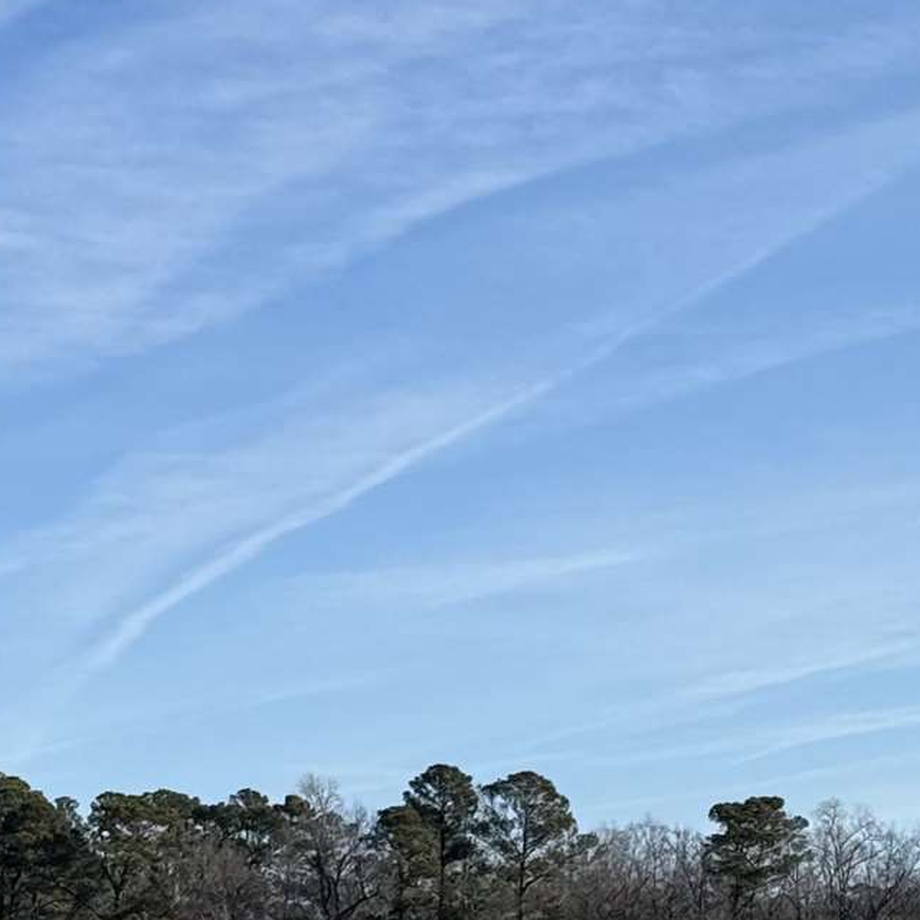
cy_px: 1255
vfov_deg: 11.1
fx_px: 4601
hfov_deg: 11.4
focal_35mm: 153
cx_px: 145
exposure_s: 1/7874
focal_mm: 6.76
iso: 100
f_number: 1.78
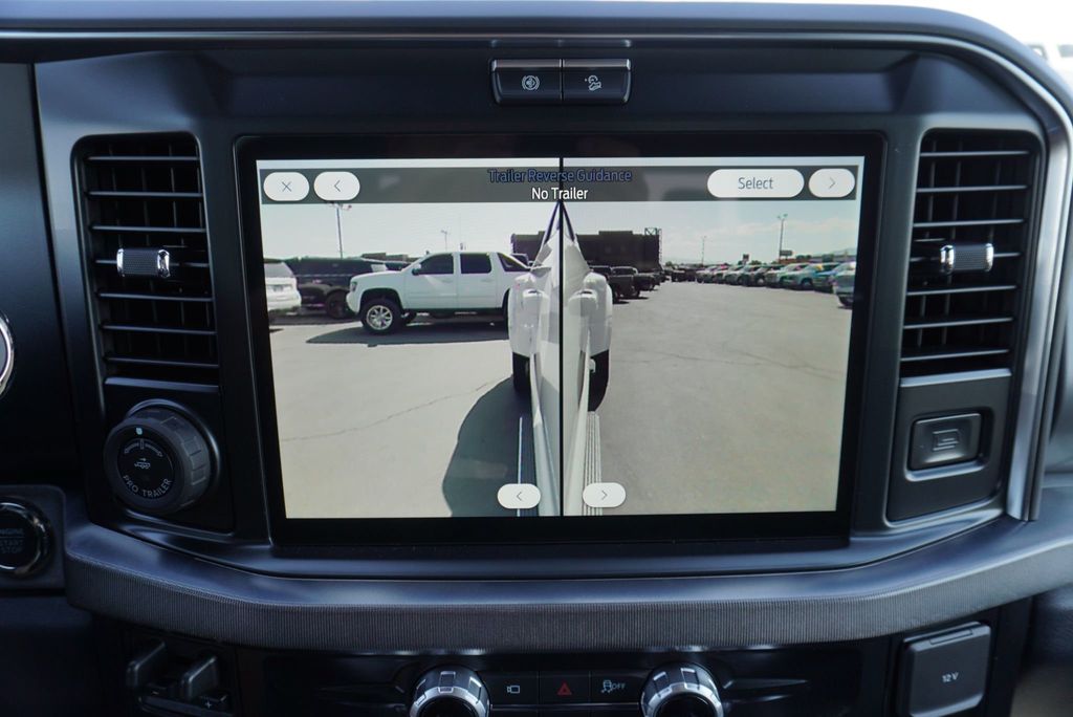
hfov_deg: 73.7
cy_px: 358
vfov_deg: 53.2
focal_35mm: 24
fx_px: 716
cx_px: 536
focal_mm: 16
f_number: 4.5
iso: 100
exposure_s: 1/80
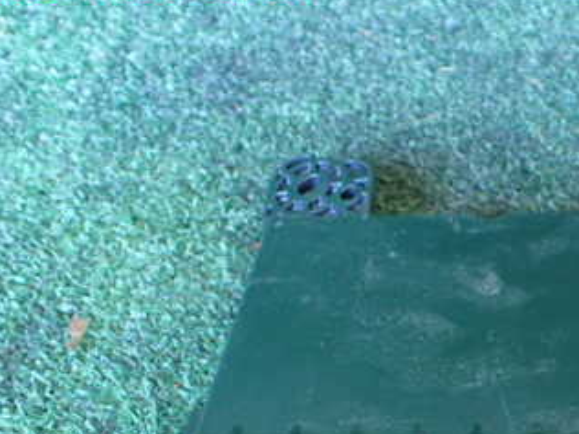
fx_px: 953
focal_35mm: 57
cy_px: 374
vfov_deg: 25.0
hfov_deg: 32.2
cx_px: 519
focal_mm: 5.4
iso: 800
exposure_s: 1/30
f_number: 2.3
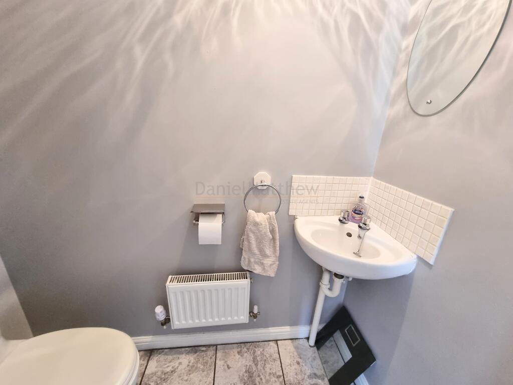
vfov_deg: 89.9
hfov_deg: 106.2
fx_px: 193
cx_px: 256
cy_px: 192
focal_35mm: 13
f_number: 2.2
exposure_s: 1/33
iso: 320
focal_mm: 2.2
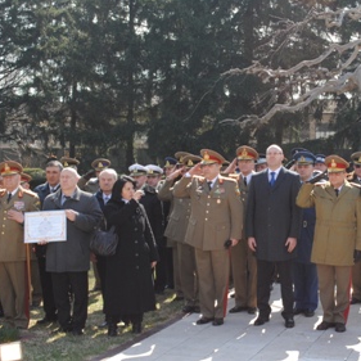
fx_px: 798
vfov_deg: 25.5
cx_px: 261
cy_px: 182
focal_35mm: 68
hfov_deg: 25.3
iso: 400
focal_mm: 35
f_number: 10
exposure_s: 1/200
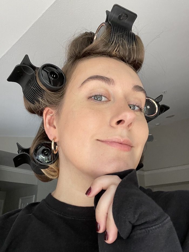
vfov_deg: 60.0
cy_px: 126
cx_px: 94
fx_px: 218
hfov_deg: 46.8
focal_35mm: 30
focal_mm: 2.71
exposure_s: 1/60
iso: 125
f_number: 2.2
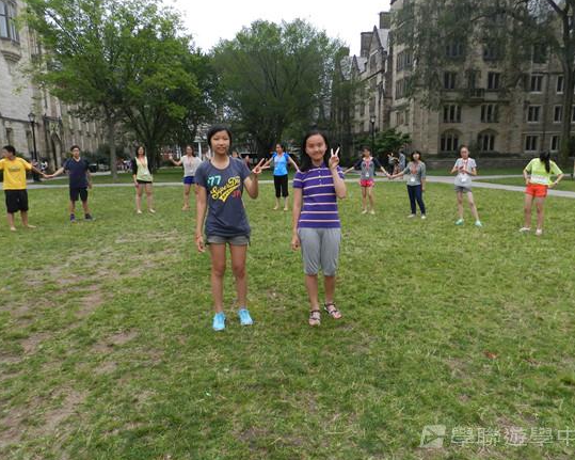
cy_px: 226
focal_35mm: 25
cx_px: 297
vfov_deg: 56.8
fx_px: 425
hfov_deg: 68.1
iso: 160
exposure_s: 1/200
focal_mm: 4
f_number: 3.4
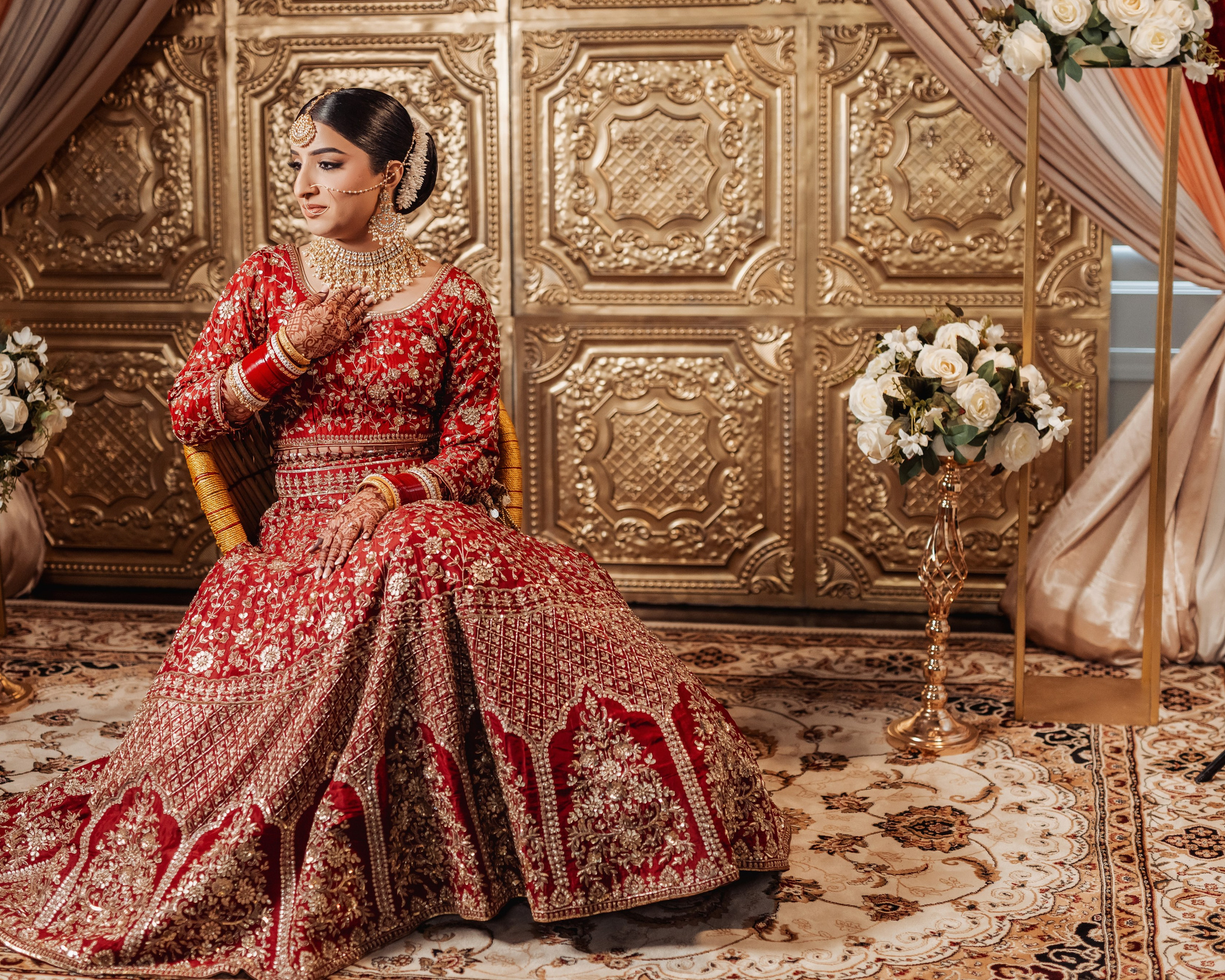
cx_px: 507
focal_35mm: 57
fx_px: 2066
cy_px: 486
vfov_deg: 26.7
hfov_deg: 32.9
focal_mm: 50
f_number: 2
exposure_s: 1/200
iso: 1000
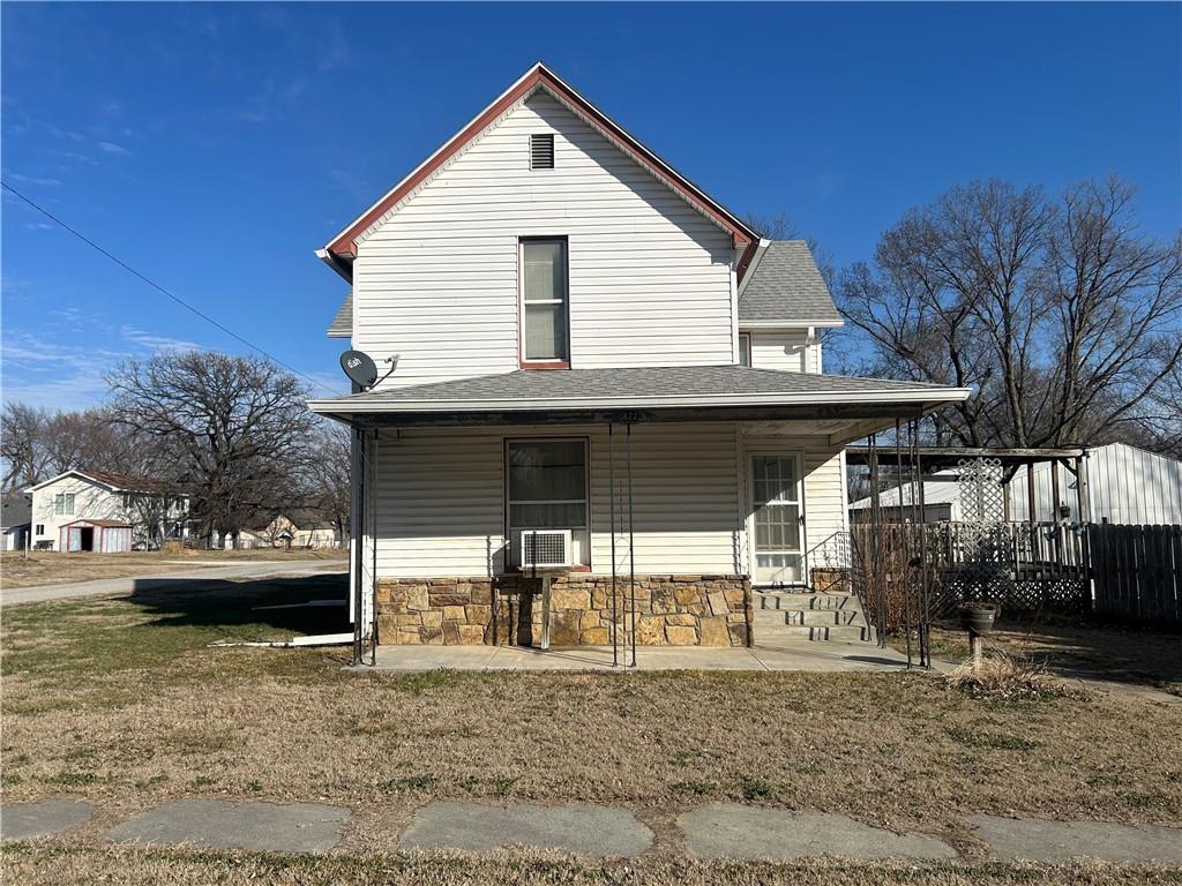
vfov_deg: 53.1
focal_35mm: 26
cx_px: 591
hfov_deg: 67.3
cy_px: 443
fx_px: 888
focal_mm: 5.7
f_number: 1.5
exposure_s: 1/7463
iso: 50
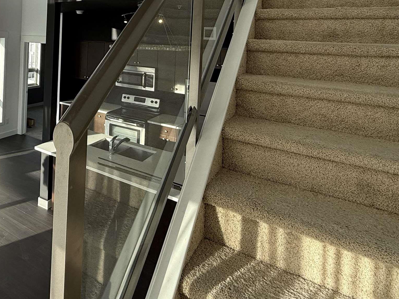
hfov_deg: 57.6
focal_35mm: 28
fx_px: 323
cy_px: 36
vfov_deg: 45.5
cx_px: 67
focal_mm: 2.22
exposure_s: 1/531
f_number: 2.2
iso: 64
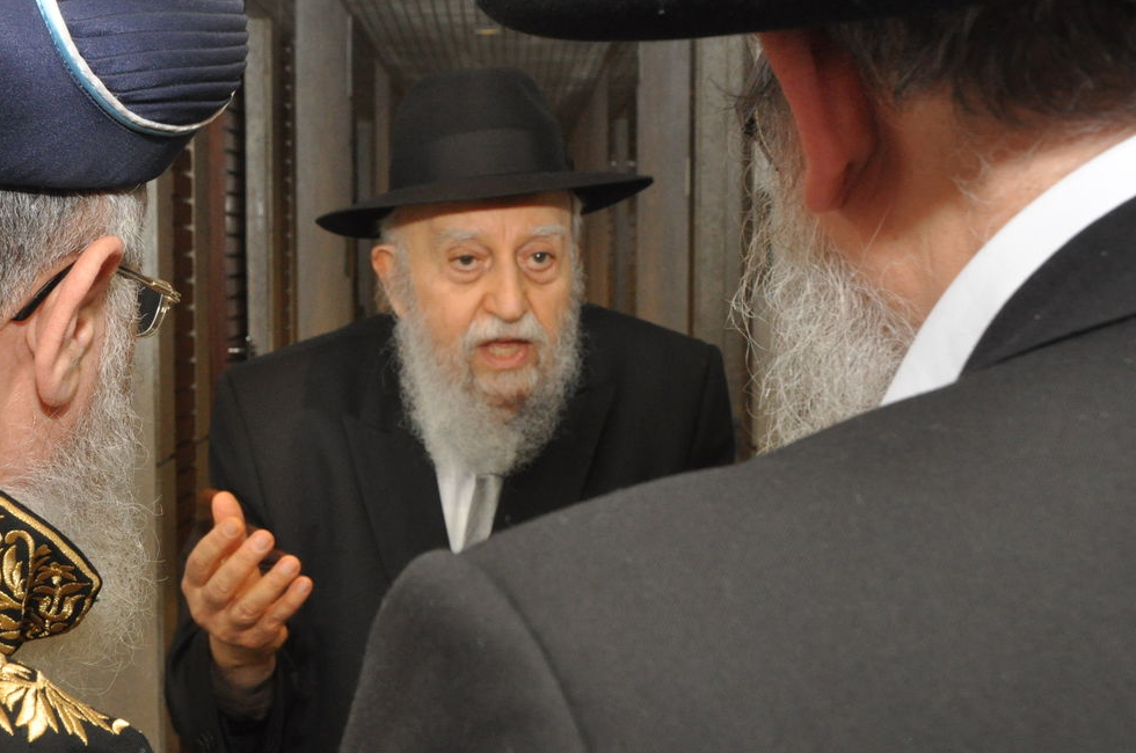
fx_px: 1890
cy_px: 384
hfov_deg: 33.0
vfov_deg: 22.5
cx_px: 334
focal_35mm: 60
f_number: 11
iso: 1250
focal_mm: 28
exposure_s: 1/60
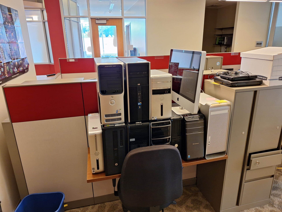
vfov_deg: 58.9
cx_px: 141
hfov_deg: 73.9
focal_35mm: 23
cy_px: 106
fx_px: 187
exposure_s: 1/40
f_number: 1.8
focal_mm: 5.54
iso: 125
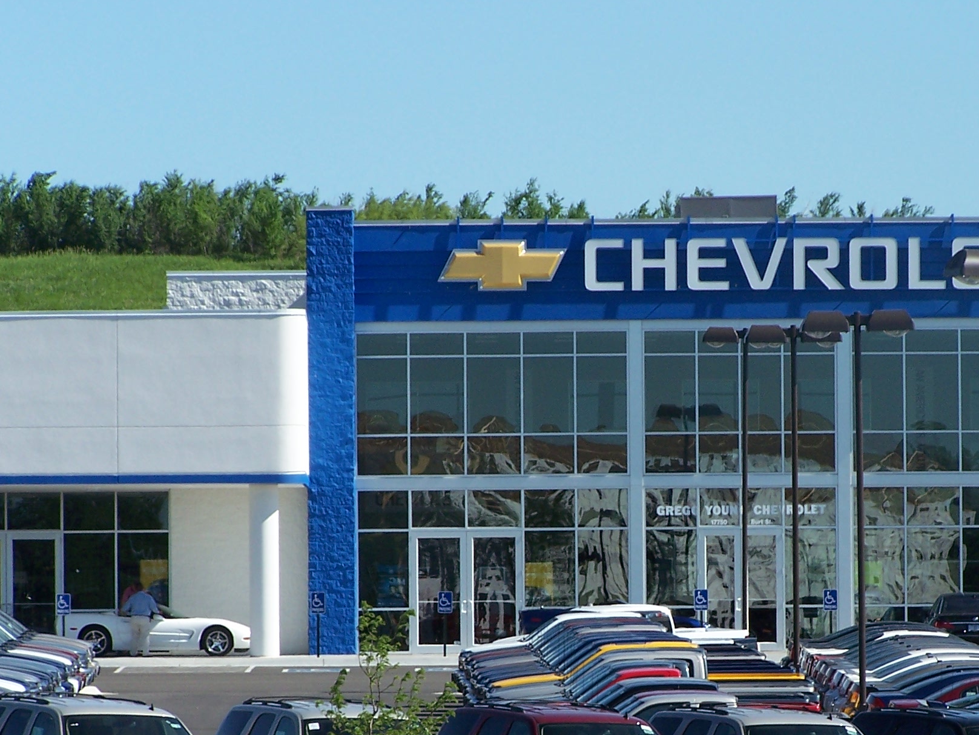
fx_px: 8513
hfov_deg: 6.6
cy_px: 568
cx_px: 722
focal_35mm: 301
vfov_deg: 4.9
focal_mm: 31.3
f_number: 4.5
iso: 80
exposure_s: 1/750
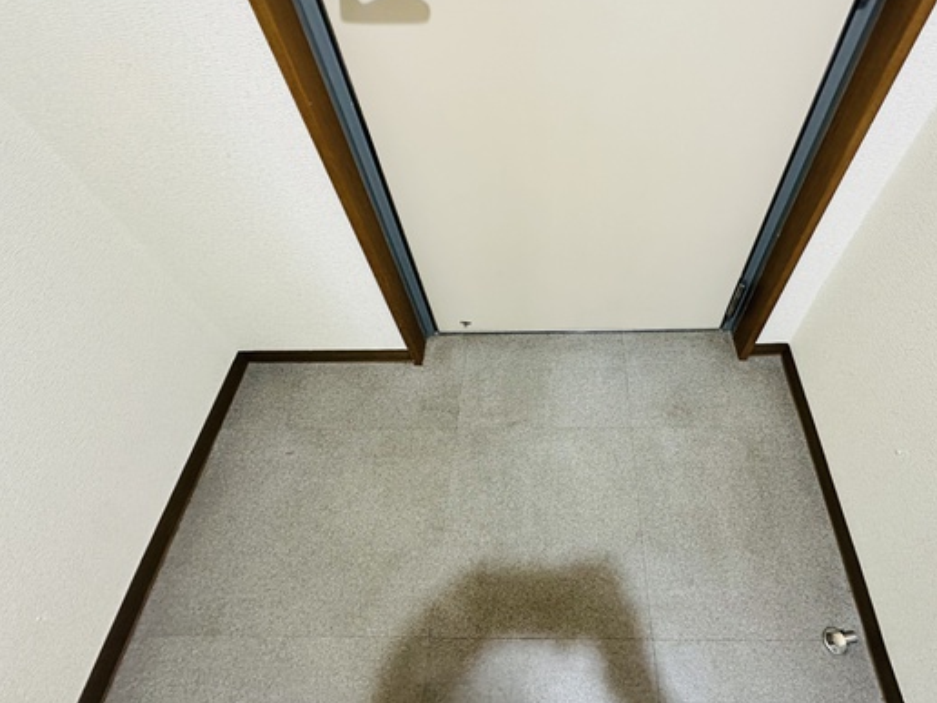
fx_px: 514
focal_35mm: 19
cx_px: 547
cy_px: 297
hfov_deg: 83.9
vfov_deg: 68.3
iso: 1000
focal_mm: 2.22
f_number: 2.2
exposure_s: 1/60
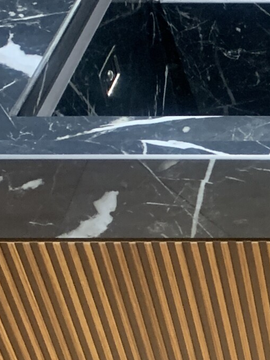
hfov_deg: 13.8
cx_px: 454
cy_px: 236
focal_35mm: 98
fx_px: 1020
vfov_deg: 20.0
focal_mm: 4.25
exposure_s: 1/33
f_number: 1.8
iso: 400
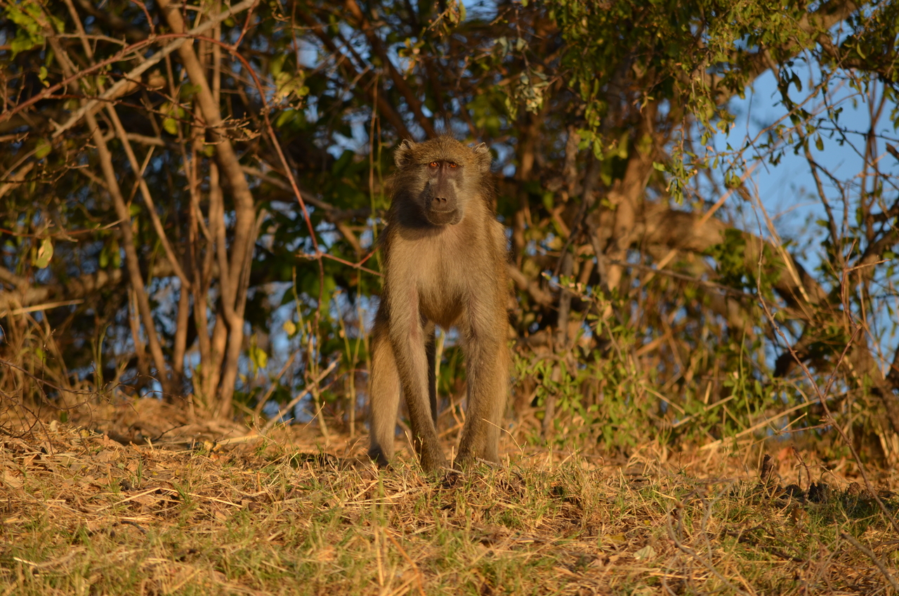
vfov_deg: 3.5
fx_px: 9720
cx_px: 450
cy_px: 298
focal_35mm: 390
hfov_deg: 5.3
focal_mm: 260
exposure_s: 1/500
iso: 220
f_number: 5.6
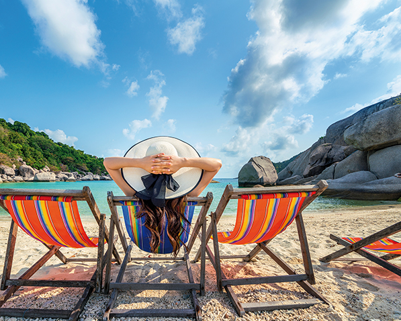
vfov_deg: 70.8
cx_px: 162
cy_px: 168
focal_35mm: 19
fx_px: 226
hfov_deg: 82.3
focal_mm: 16
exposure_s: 1/250
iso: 100
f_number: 9
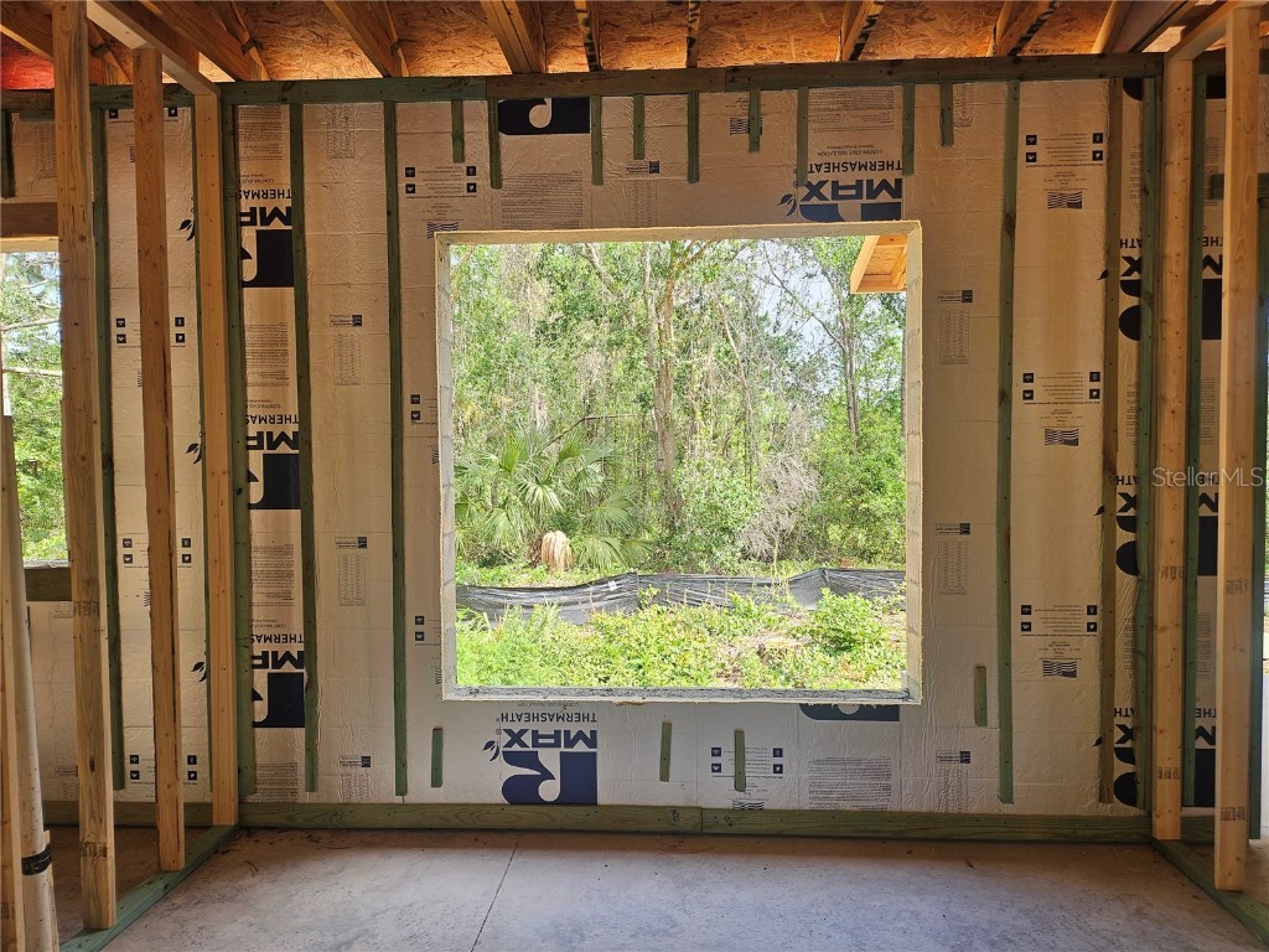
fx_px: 880
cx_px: 634
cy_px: 476
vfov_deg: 56.8
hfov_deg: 71.6
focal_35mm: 24
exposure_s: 1/399
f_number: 1.8
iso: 50
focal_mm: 5
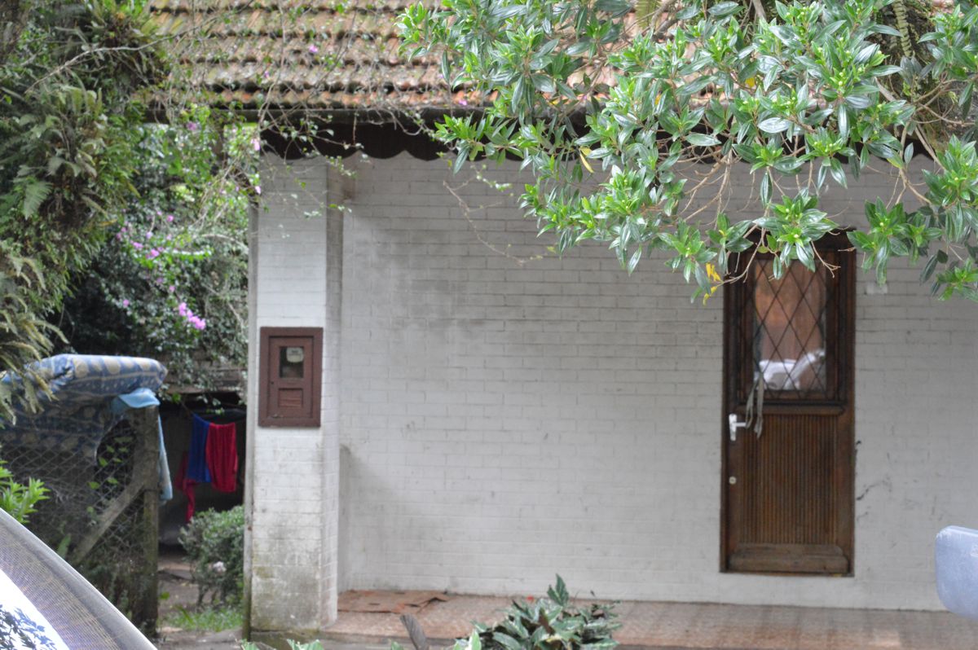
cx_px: 489
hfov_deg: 24.6
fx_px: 2239
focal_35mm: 82
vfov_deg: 16.5
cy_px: 325
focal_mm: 55
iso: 3200
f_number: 14
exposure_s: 1/160
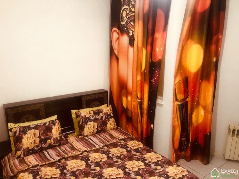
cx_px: 120
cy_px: 90
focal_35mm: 28
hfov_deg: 63.4
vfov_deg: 49.7
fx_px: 193
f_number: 1.8
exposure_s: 1/17
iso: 80
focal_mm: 4
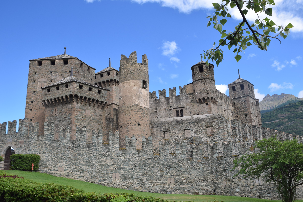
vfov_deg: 36.9
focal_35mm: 36
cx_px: 152
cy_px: 101
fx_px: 303
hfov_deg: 53.1
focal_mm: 24
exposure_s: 1/125
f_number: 8
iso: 200
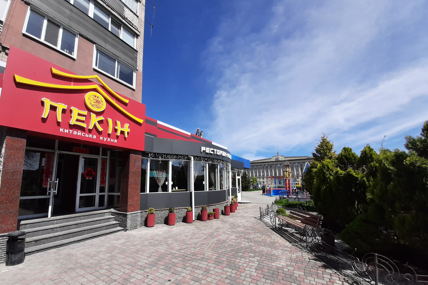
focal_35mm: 14
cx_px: 207
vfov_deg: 80.6
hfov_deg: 104.2
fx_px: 166
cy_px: 165
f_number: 2.2
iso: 40
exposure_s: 1/1314
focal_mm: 1.42
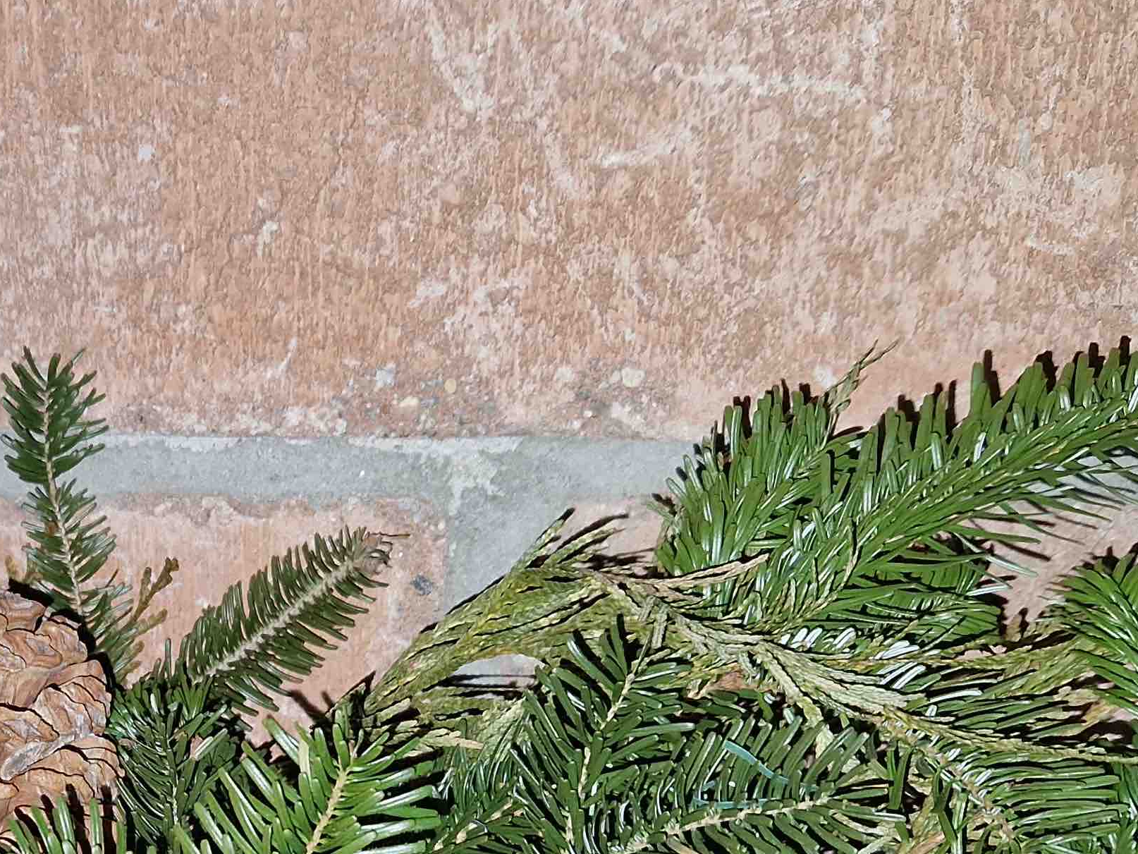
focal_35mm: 57
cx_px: 128
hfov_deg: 32.2
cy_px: 885
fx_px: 1874
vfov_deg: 24.3
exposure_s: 1/100
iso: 640
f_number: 1.8
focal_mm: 5.4
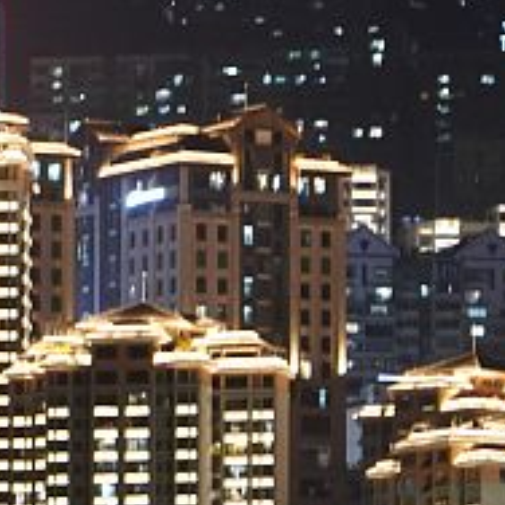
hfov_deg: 3.5
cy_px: 591
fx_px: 8137
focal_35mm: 493
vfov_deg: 3.5
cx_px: -682
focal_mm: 91
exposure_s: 1/15
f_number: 4
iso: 1600
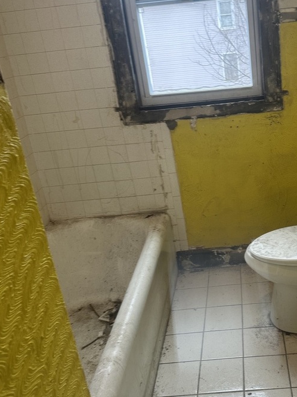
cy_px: 186
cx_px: 234
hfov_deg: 35.7
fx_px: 447
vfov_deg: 47.9
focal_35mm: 39
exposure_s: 1/60
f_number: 1.78
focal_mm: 6.86
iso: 125
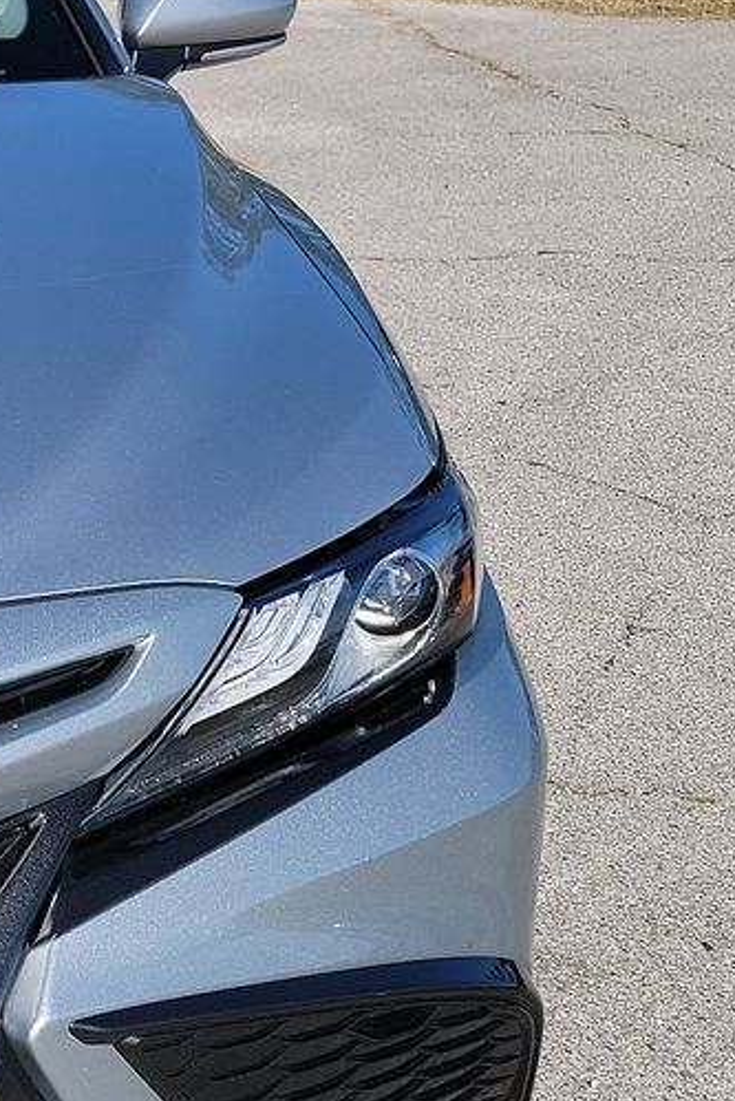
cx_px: -563
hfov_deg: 15.0
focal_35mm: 80
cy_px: 521
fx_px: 2448
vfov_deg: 25.4
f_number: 1.8
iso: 50
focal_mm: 6.7
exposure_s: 1/1157
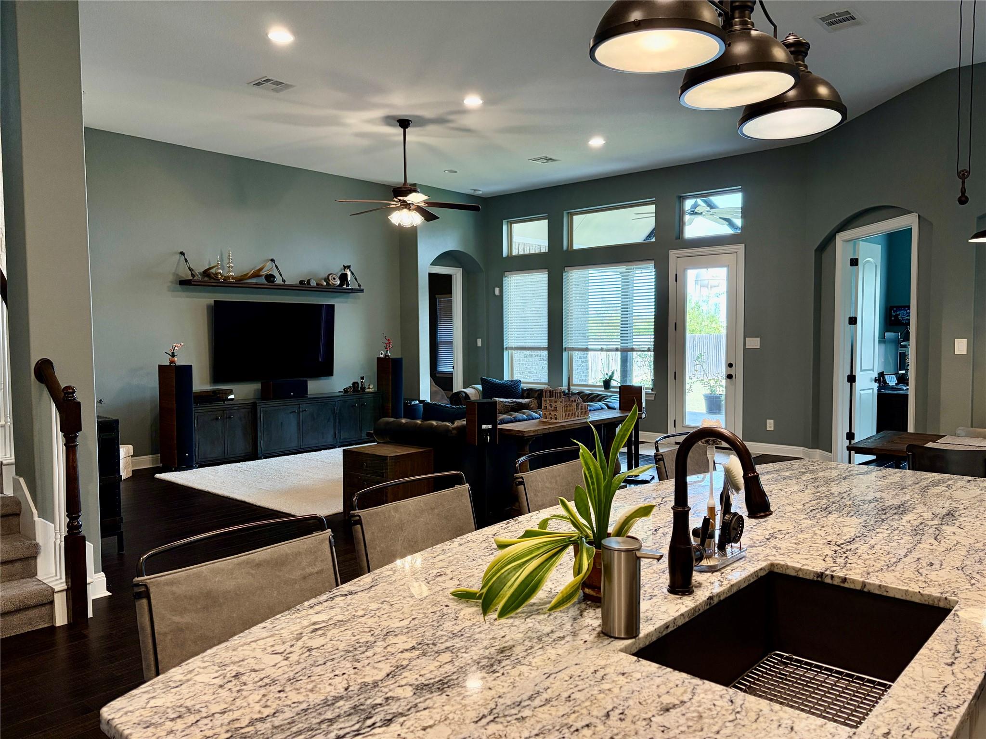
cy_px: 370
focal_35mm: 26
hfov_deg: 67.3
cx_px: 493
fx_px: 741
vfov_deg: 53.1
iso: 200
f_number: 1.6
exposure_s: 1/120
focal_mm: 5.96
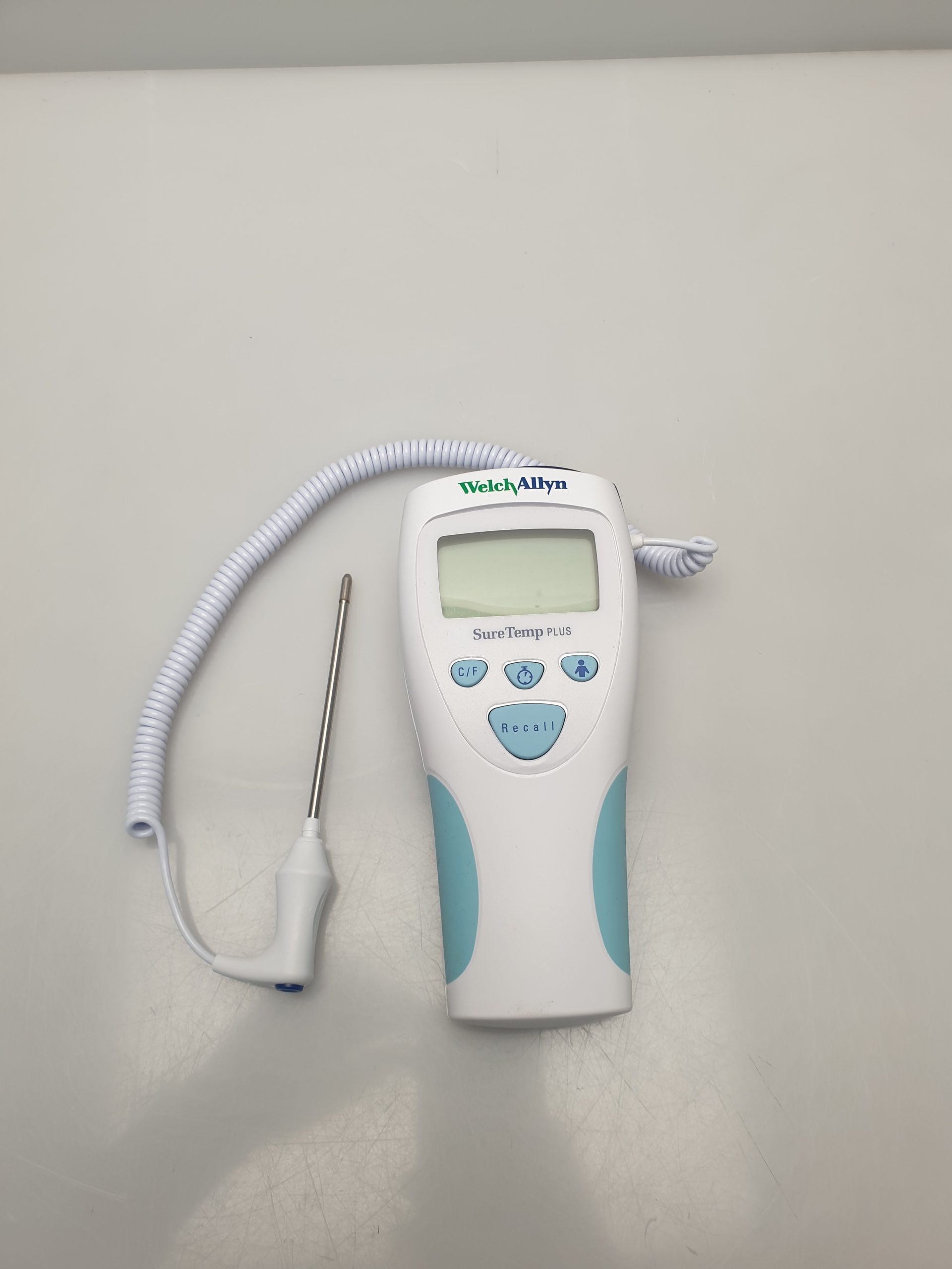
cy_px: 634
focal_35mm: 26
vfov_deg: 67.3
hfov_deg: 53.1
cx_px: 476
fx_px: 953
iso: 50
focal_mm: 4.3
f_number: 2.4
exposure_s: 1/50
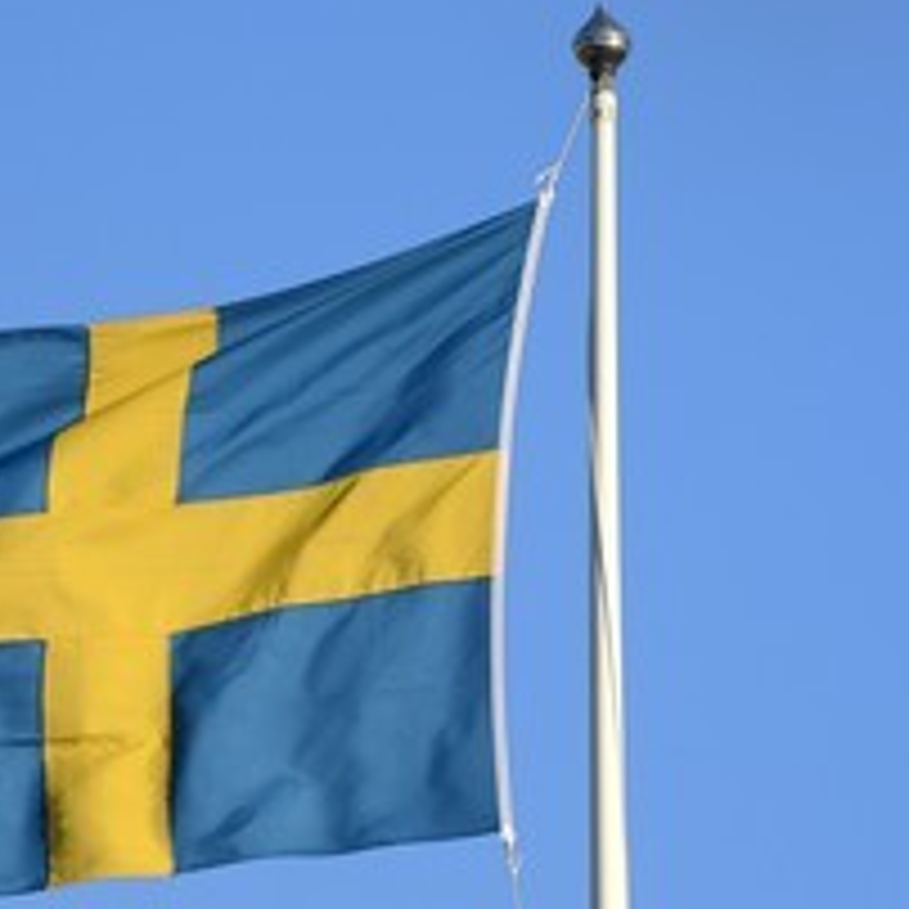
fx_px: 10517
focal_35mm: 354
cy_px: 603
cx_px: 117
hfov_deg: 4.9
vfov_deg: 4.9
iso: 200
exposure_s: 1/640
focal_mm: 200
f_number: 9
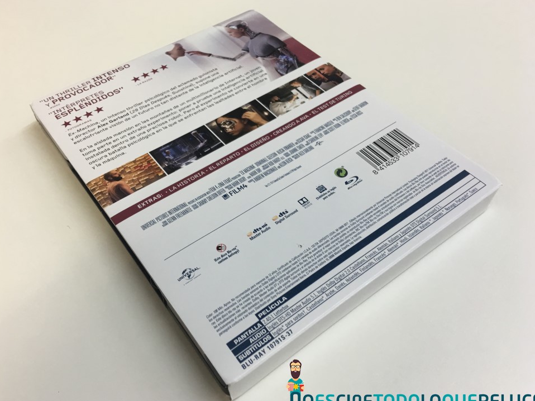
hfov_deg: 58.4
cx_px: 260
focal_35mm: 31
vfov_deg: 45.4
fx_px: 479
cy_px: 203
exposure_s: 1/17
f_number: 2.2
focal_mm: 4.15
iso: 32
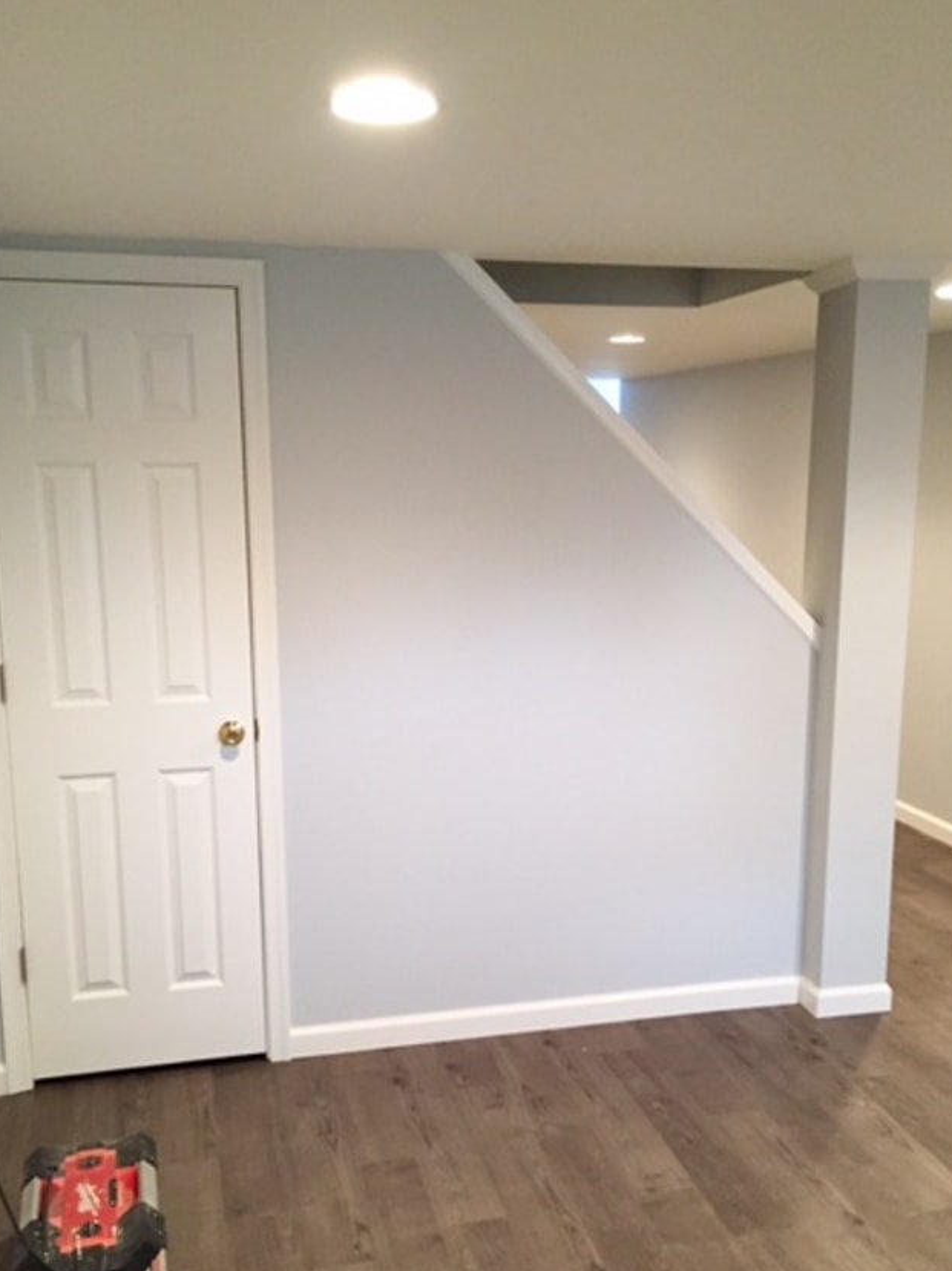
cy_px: 730
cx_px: 494
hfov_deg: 40.7
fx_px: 1284
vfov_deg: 52.4
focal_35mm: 35
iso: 250
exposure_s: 1/33
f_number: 2.2
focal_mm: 4.15
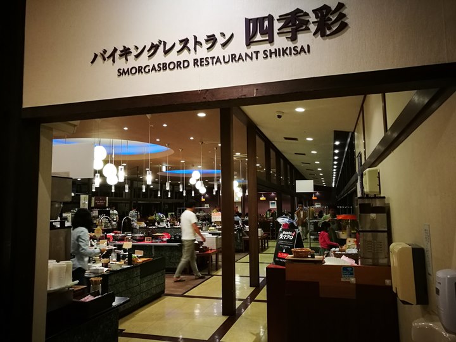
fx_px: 356
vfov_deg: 51.4
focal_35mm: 27
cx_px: 228
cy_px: 171
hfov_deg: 65.3
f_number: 2.2
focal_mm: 4.5
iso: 320
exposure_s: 1/24
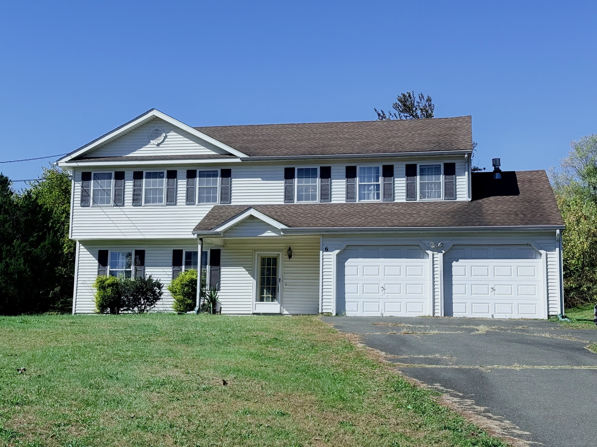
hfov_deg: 39.7
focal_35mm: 48
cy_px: 224
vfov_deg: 30.3
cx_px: 298
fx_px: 828
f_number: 1.78
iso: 64
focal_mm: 6.76
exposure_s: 1/3704
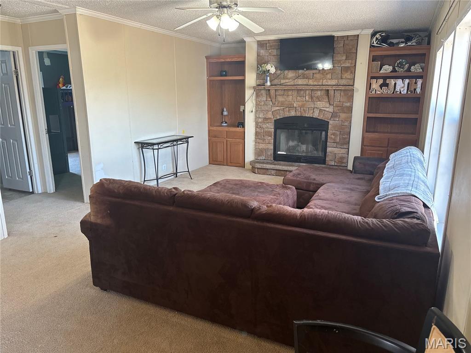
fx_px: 354
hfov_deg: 67.3
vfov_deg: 53.1
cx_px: 236
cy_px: 176
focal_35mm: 26
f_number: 1.6
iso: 160
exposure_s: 1/60
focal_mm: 5.96
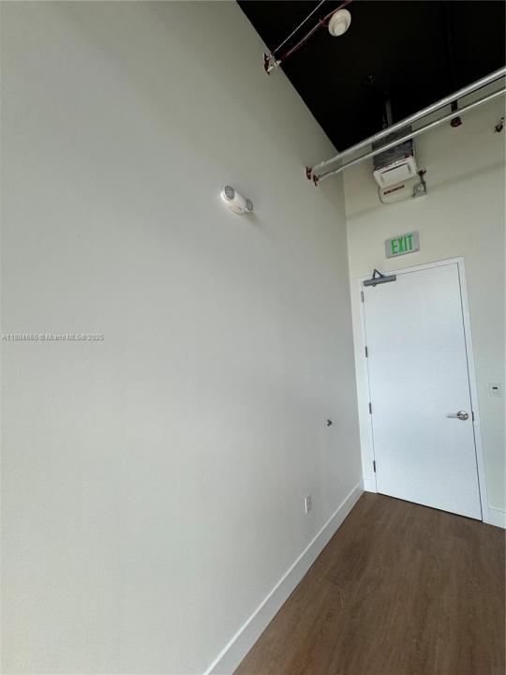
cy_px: 338
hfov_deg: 85.7
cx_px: 253
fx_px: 273
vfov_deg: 102.1
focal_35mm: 14
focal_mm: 2.22
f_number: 2.2
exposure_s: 1/233
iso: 40
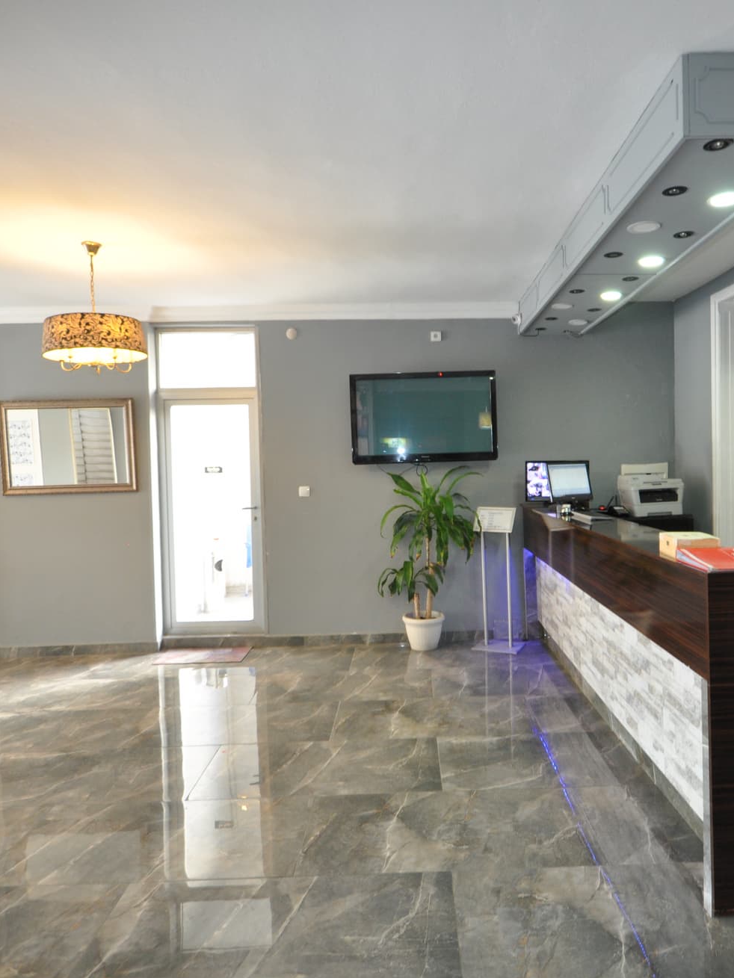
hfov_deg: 60.8
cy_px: 484
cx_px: 422
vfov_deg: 76.4
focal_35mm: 22
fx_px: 622
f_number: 3.5
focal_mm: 10
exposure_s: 1/30
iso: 640
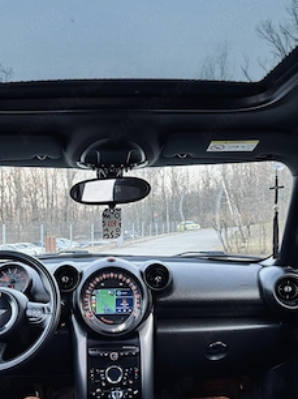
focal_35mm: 34
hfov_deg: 41.3
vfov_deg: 53.8
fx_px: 391
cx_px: 105
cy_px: 229
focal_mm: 5.96
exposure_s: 1/80
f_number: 1.6
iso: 125
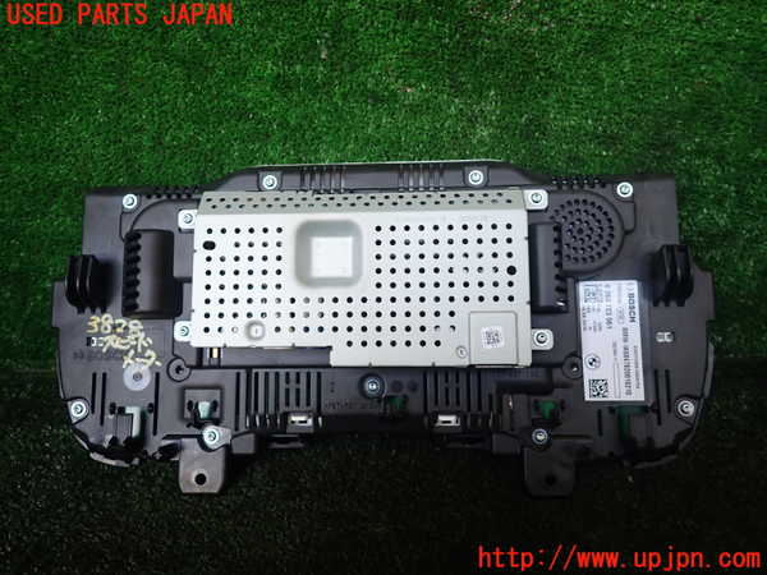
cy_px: 288
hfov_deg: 69.4
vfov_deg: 54.9
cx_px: 384
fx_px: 554
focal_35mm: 25
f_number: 2
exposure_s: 1/100
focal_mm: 4.5
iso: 100
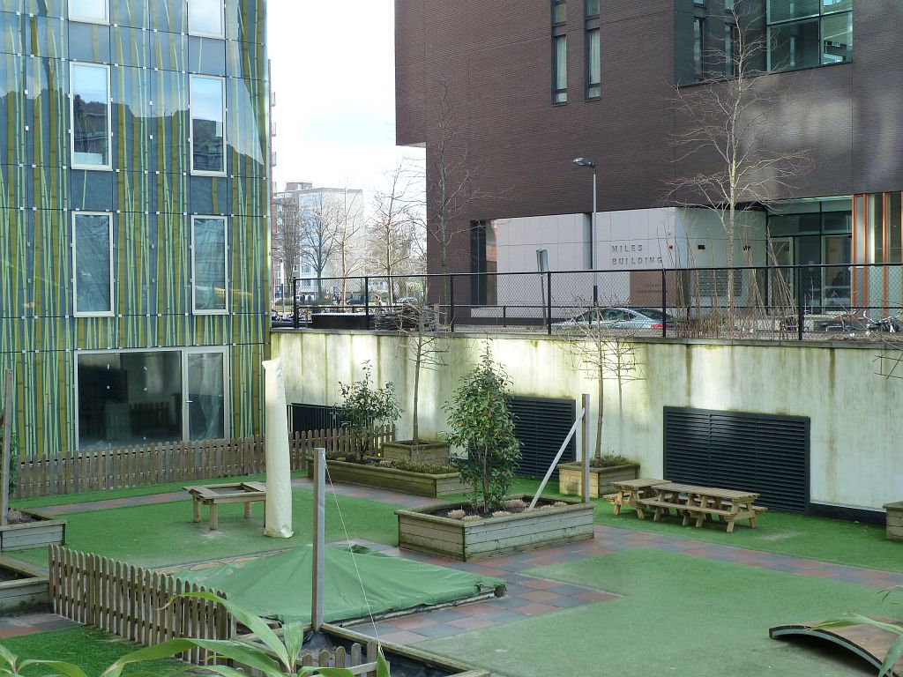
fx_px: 1356
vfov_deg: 28.0
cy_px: 338
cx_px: 452
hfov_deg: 36.8
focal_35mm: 52
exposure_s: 1/80
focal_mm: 8.5
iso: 125
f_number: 3.8
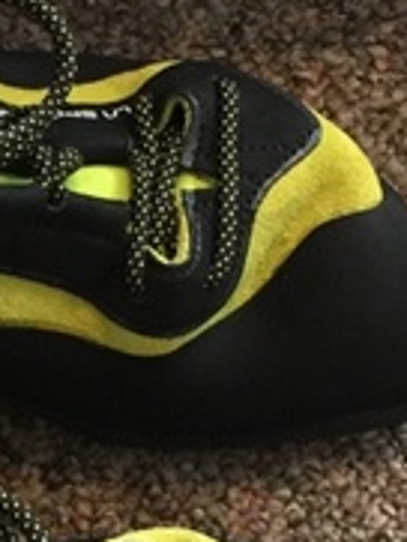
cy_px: 237
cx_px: -127
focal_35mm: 120
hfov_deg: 12.0
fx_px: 1879
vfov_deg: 16.4
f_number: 2.2
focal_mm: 4.15
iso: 250
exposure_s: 1/17
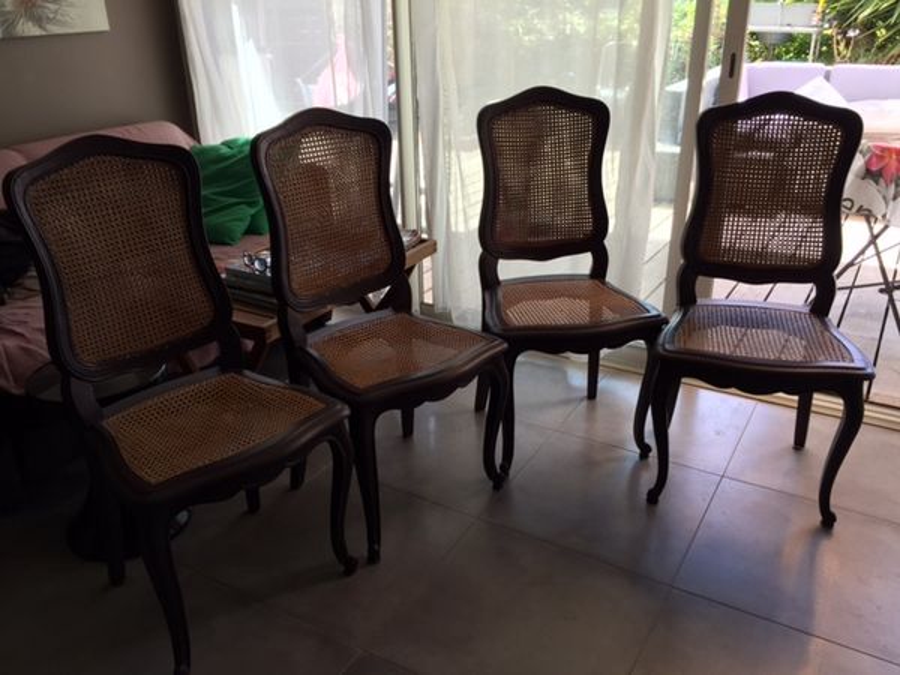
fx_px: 754
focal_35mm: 29
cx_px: 450
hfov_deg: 61.7
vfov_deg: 48.2
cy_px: 338
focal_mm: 4.15
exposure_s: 1/102
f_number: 2.2
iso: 32
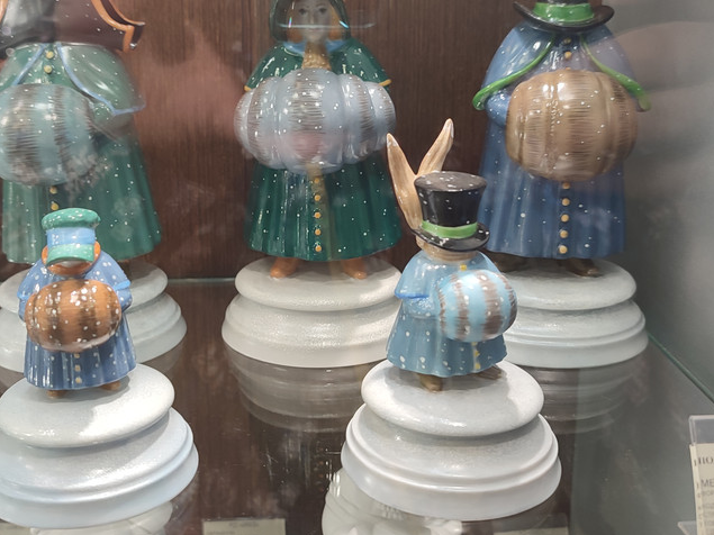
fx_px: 866
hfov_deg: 44.6
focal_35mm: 42
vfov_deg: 34.1
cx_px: 284
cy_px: 198
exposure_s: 1/33
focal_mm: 6.04
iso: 158
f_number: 1.9
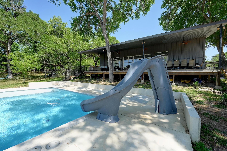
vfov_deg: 81.1
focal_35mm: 14
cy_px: 76
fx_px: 88
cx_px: 114
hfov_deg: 104.3
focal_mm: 14
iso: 2000
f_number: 6.3
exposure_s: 1/4000
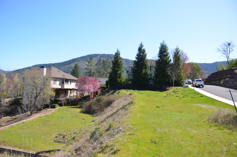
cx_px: 118
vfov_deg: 47.7
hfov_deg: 67.5
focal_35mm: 27
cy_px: 78
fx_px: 177
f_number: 7.1
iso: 100
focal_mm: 18
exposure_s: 1/250
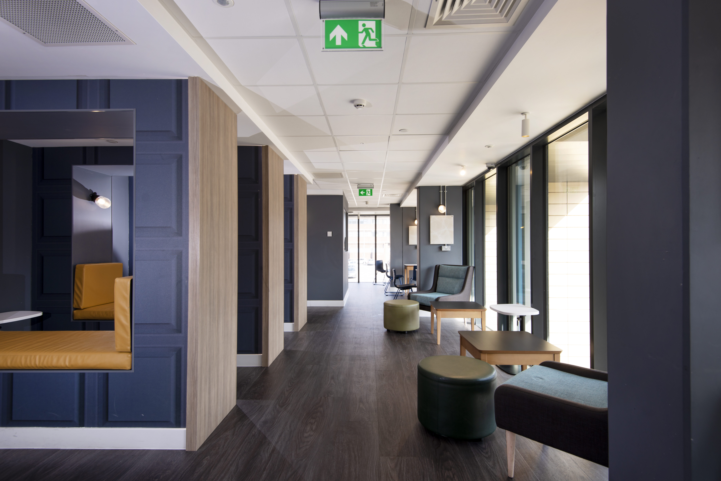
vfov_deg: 67.4
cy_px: 240
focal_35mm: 18
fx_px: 361
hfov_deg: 90.0
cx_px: 360
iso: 100
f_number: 5.6
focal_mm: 18
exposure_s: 1/50
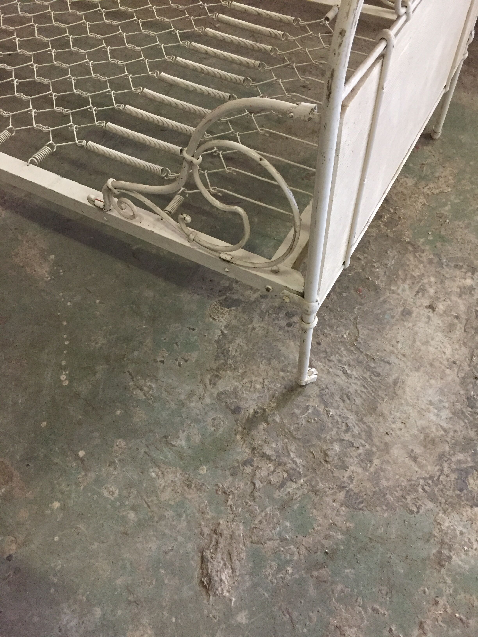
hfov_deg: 48.2
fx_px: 534
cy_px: 318
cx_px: 239
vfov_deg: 61.7
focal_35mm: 29
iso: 250
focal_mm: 4.15
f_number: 2.2
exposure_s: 1/25
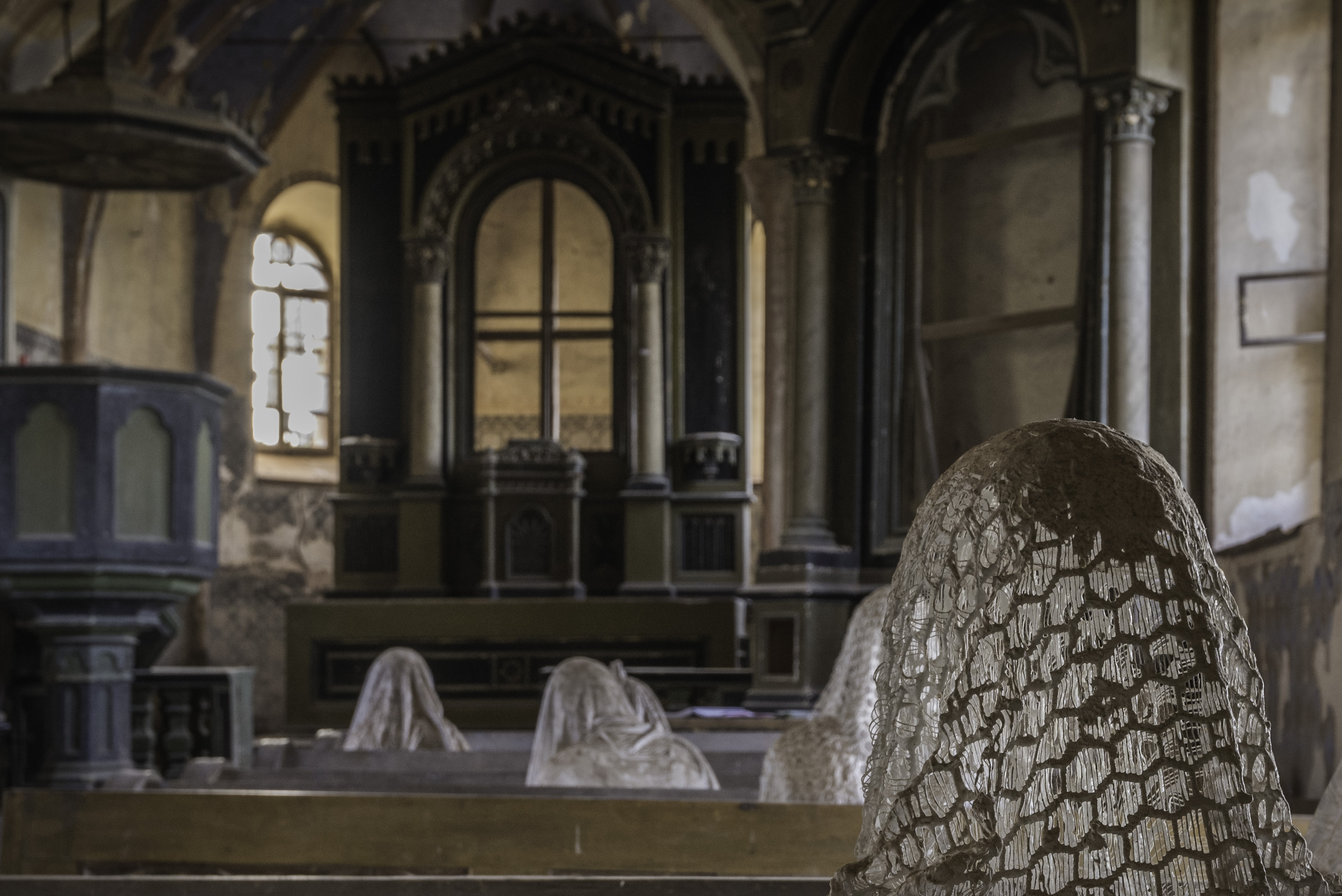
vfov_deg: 23.3
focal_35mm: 58
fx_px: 2163
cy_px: 583
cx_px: 727
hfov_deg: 34.5
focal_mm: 32
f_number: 9
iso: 800
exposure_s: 1/4
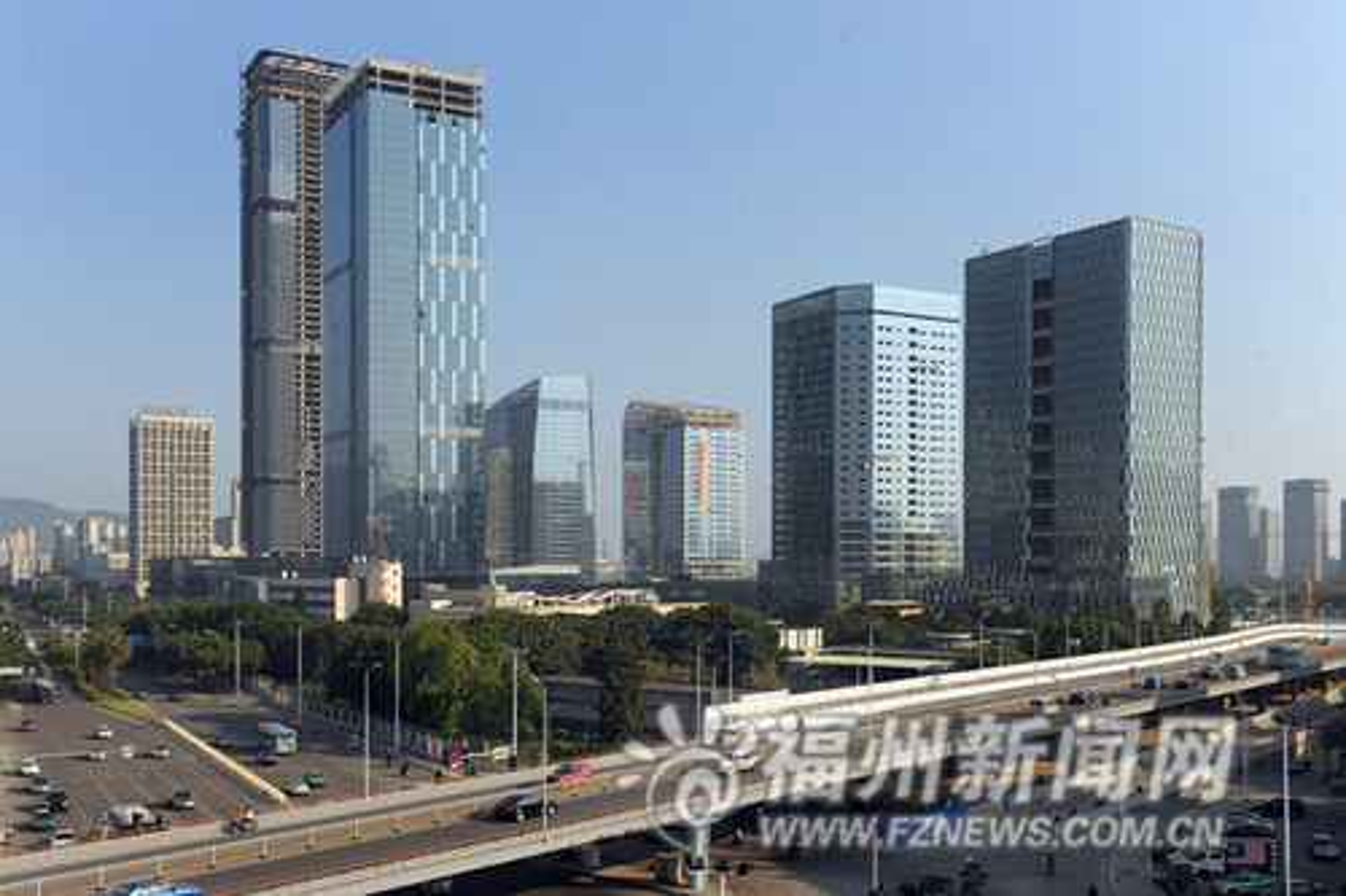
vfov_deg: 37.8
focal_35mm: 35
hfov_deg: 54.5
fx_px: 1308
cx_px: 673
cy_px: 448
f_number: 8
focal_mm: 35
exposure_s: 1/400
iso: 200
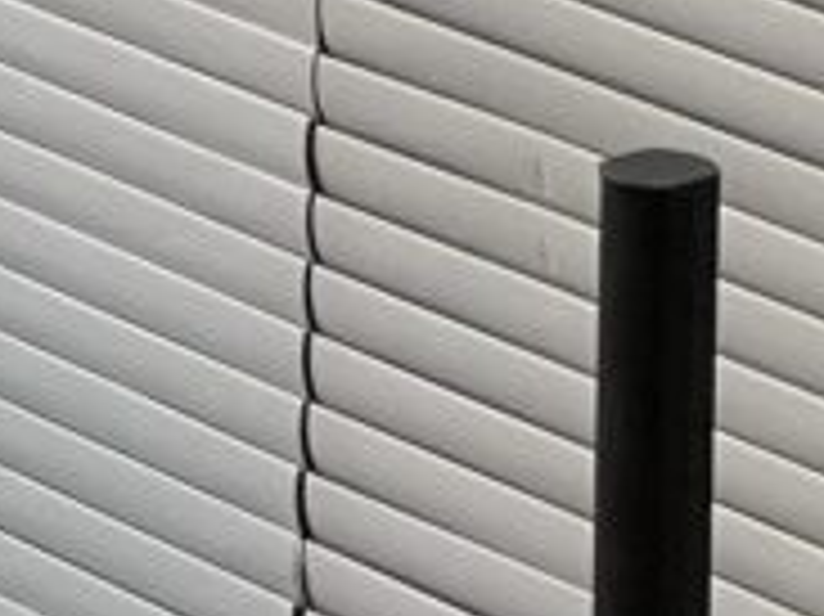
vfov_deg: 3.4
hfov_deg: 4.5
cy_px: 1470
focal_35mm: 432
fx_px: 10277
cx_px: -680
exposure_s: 1/50
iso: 400
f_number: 2.8
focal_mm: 9
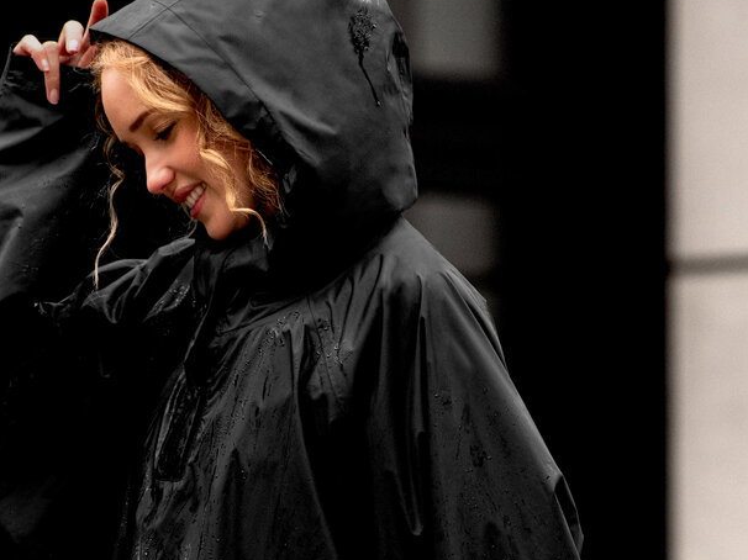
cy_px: 462
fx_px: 10973
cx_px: 423
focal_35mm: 508
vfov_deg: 2.9
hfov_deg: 3.9
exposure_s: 1/800
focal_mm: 200
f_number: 4
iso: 1250
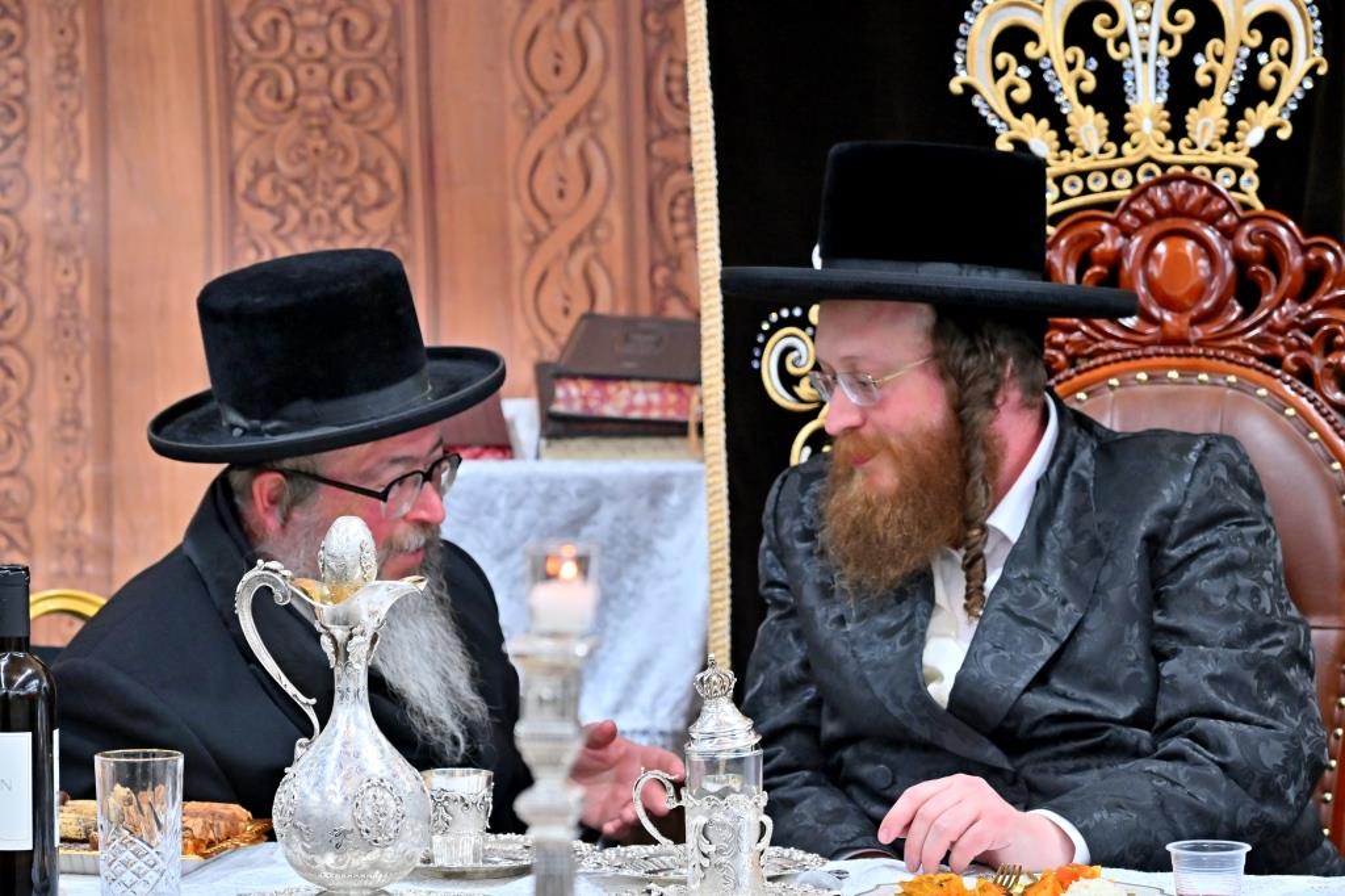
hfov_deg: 13.1
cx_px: 672
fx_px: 5863
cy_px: 448
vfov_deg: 8.7
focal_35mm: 157
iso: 800
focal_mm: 105
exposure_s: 1/200
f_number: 4
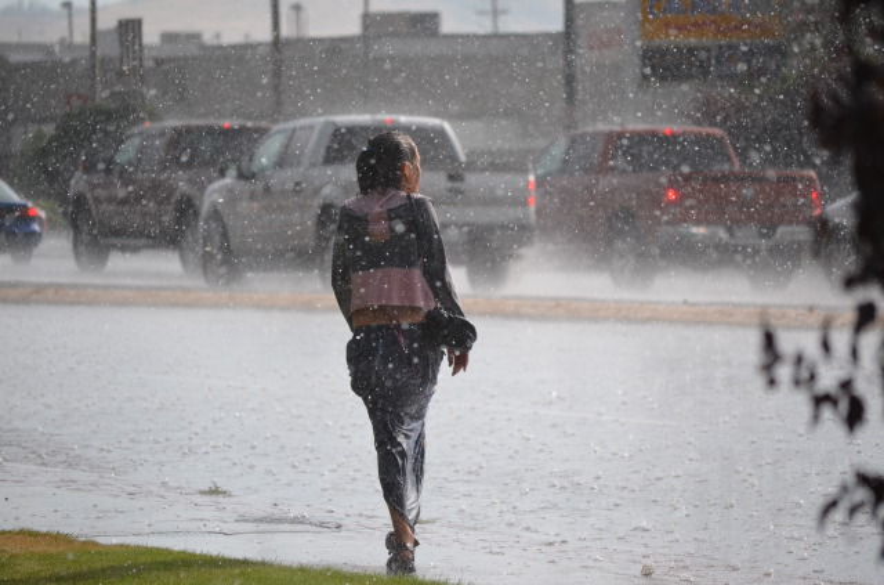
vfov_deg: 6.3
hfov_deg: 9.5
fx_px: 5326
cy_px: 292
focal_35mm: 218
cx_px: 442
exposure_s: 1/2000
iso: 400
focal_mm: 145
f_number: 5.3
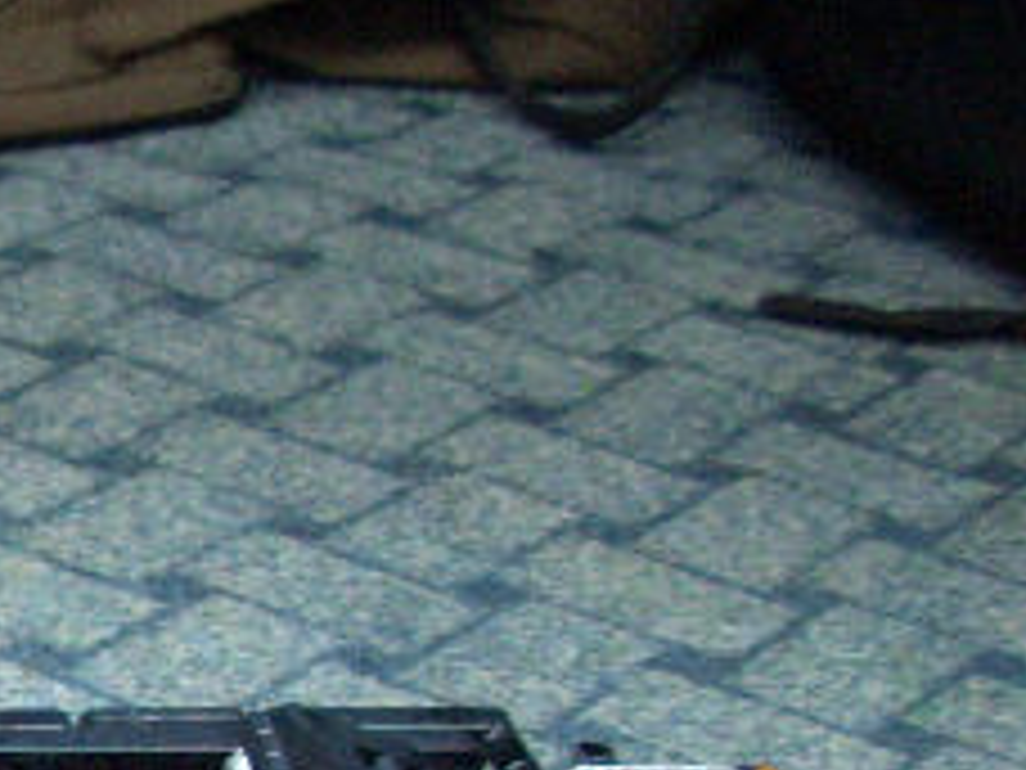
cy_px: 878
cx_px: -770
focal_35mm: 130
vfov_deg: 11.2
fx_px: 3853
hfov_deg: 13.7
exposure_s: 1/4
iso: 308
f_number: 2.8
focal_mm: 6.2
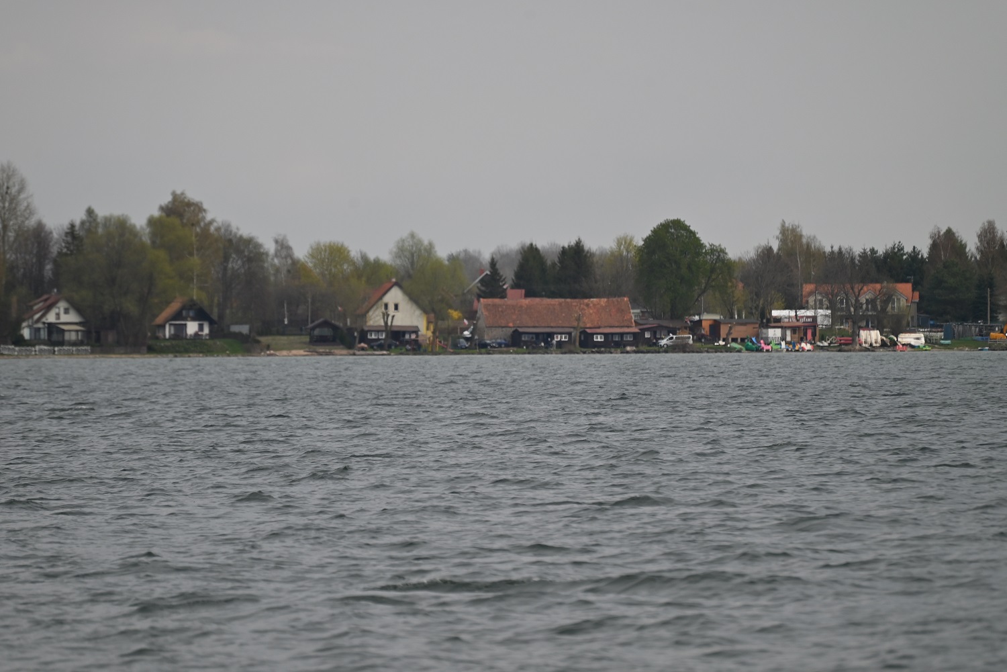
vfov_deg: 4.6
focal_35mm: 300
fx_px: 8394
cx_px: 504
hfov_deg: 6.9
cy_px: 336
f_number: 5.6
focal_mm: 300
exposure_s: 1/1000
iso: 280
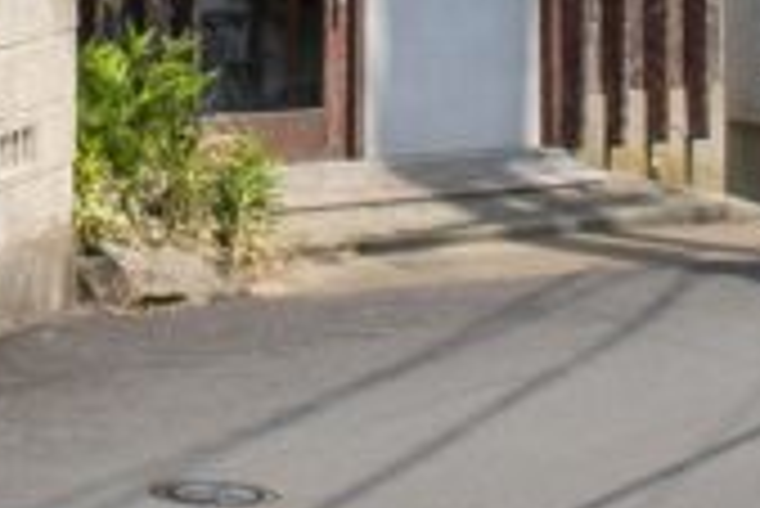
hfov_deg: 10.2
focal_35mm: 201
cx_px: 18
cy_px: -744
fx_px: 4247
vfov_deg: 6.5
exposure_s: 1/250
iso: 200
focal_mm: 23
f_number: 10
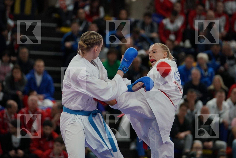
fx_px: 1639
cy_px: 79
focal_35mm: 250
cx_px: 118
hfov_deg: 8.2
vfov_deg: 5.5
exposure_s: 1/1000
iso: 1250
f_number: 2.8
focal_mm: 167
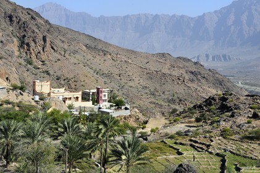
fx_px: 433
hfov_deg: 33.4
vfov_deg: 22.6
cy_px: 86
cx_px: 130
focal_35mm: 60
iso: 200
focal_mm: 60
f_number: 11
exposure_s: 1/400
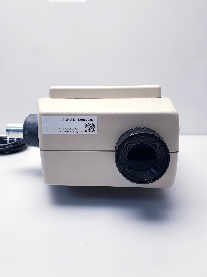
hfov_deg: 53.1
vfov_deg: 67.3
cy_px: 138
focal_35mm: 26
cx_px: 104
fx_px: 207
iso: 50
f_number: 2.4
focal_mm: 4.3
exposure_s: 1/50
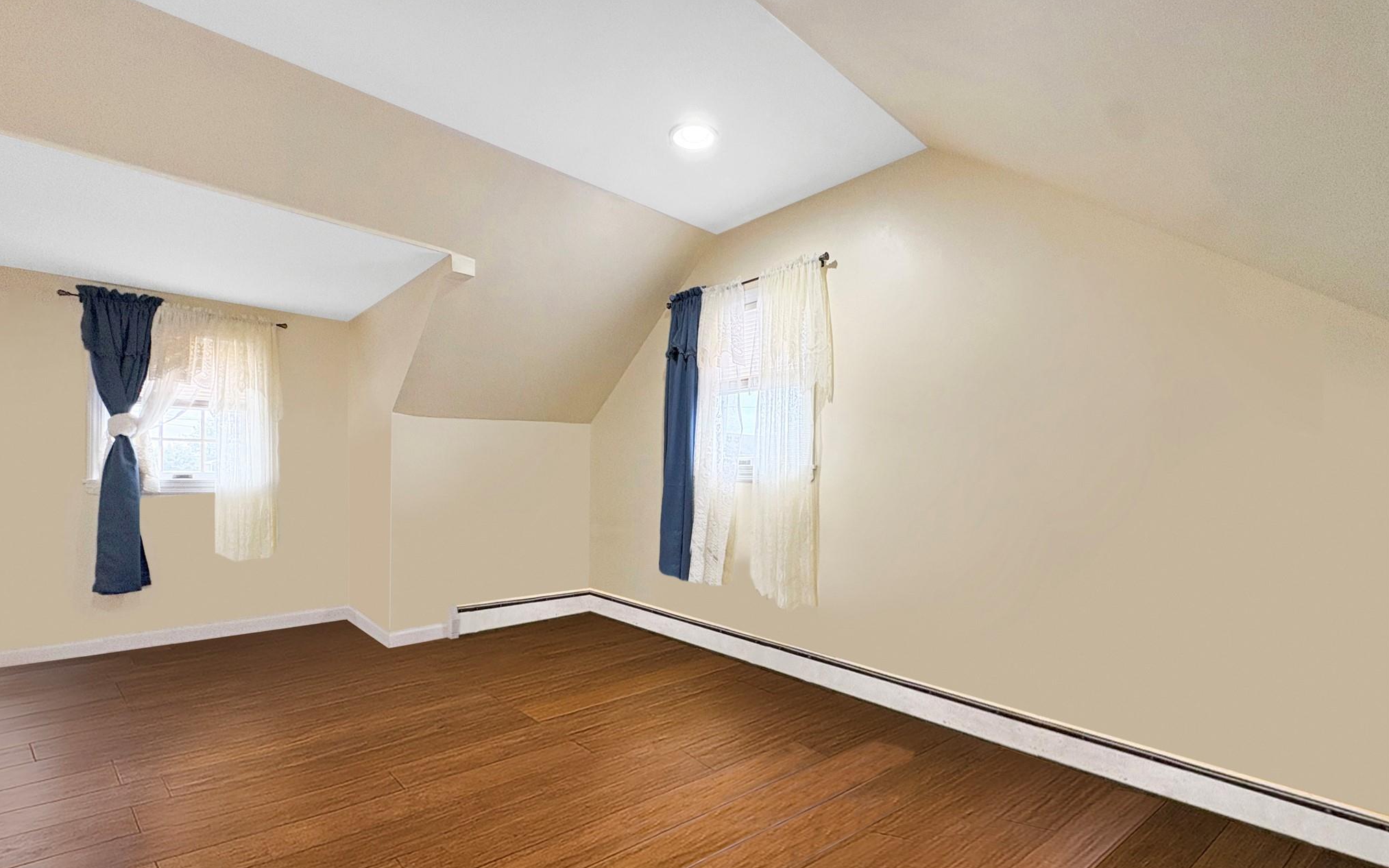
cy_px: 498
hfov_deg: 101.5
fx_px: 568
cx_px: 690
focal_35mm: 15
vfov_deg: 74.3
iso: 250
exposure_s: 1/120
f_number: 2.2
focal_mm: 2.22
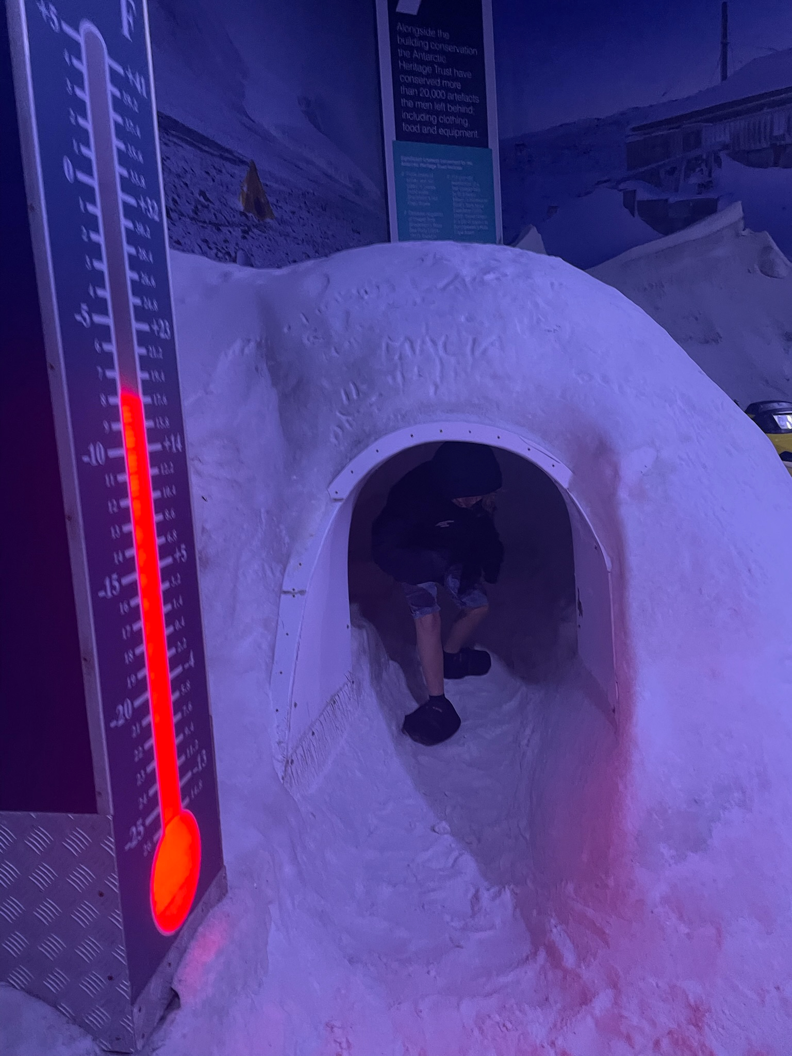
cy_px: 528
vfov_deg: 67.3
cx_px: 396
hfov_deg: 53.1
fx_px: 793
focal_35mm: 26
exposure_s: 1/60
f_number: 1.6
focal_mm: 4.2
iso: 320
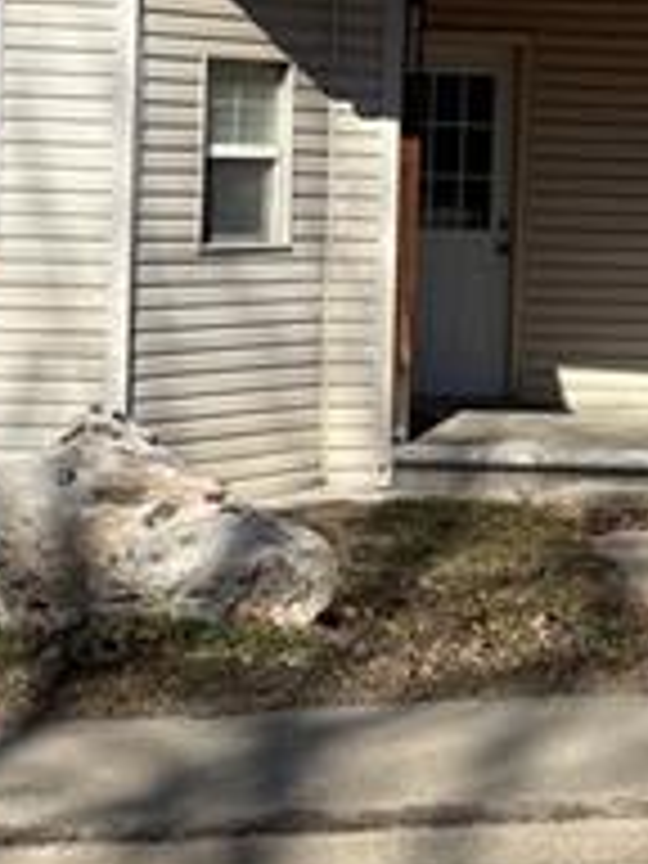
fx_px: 2596
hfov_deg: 14.2
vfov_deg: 18.7
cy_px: 135
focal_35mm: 104
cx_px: 436
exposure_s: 1/4950
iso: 50
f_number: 1.6
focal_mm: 5.96
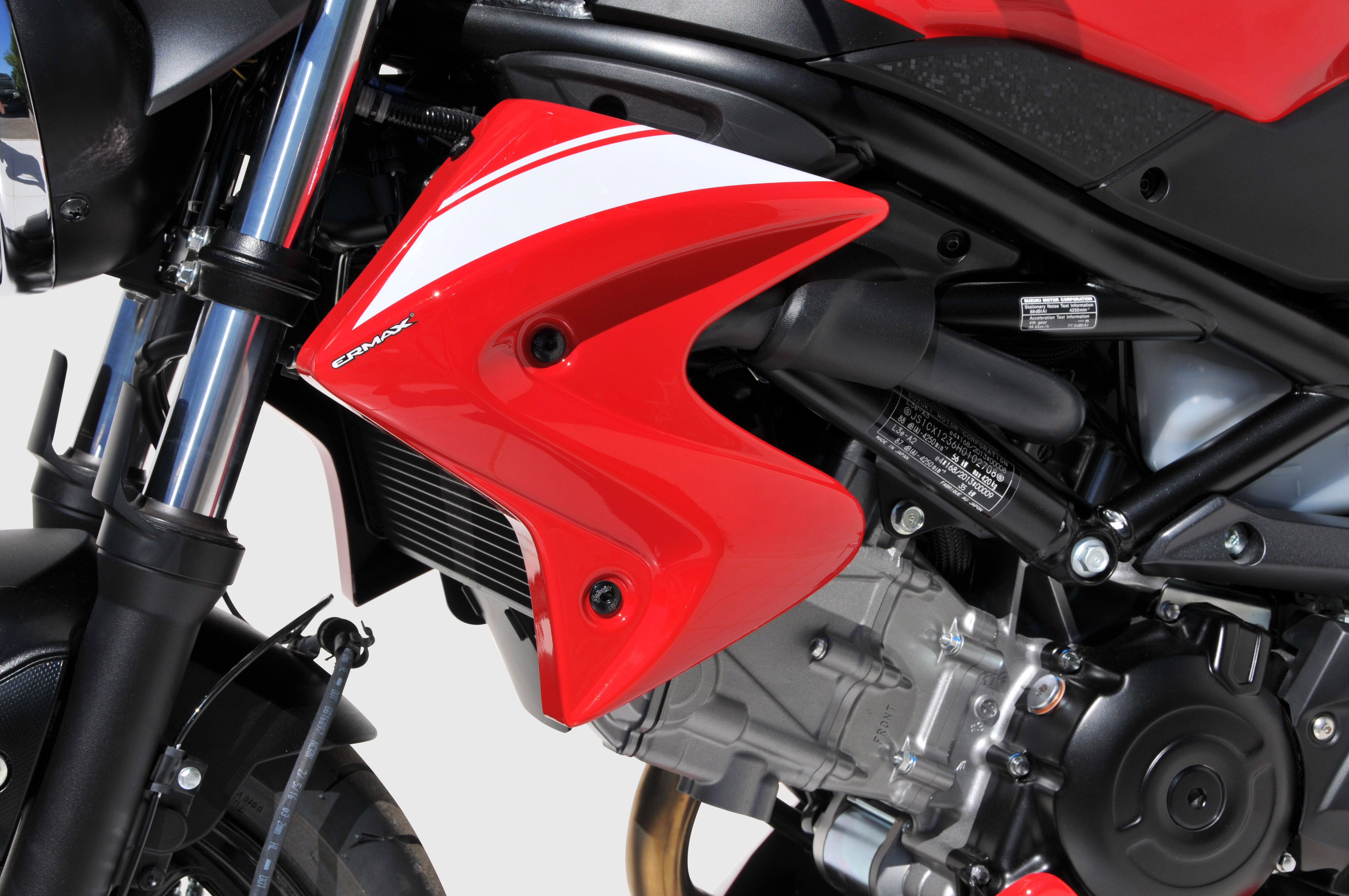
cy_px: 448
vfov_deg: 18.9
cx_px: 674
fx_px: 2695
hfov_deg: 28.1
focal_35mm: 72
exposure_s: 1/500
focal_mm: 48
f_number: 11
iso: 200
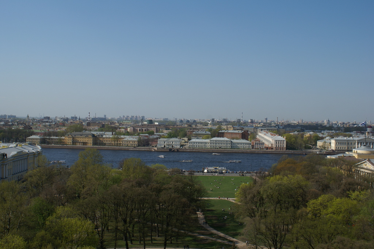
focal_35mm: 42
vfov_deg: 31.9
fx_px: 436
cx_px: 187
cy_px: 124
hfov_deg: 46.4
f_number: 10
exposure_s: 1/320
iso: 100
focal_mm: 28
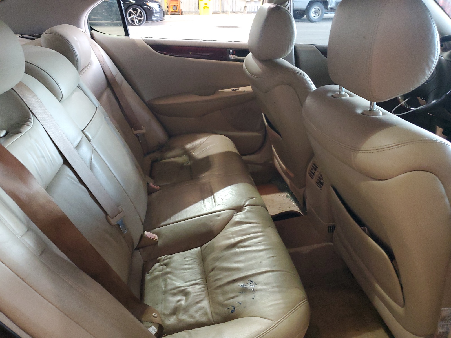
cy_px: 169
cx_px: 226
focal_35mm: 26
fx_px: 339
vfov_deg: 53.1
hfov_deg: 67.3
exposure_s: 1/30
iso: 289
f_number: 1.5
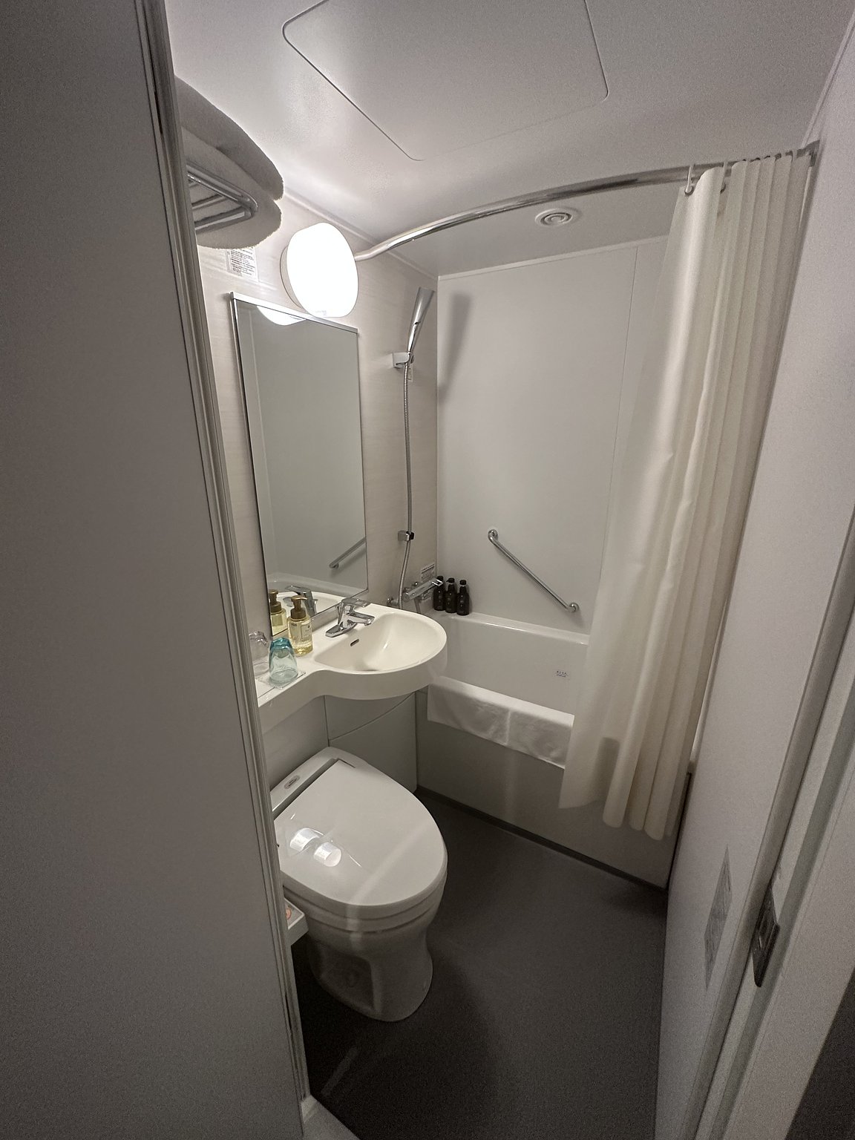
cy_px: 570
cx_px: 428
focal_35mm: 14
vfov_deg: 102.1
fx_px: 461
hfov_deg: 85.7
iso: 320
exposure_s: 1/100
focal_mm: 2.22
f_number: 2.2
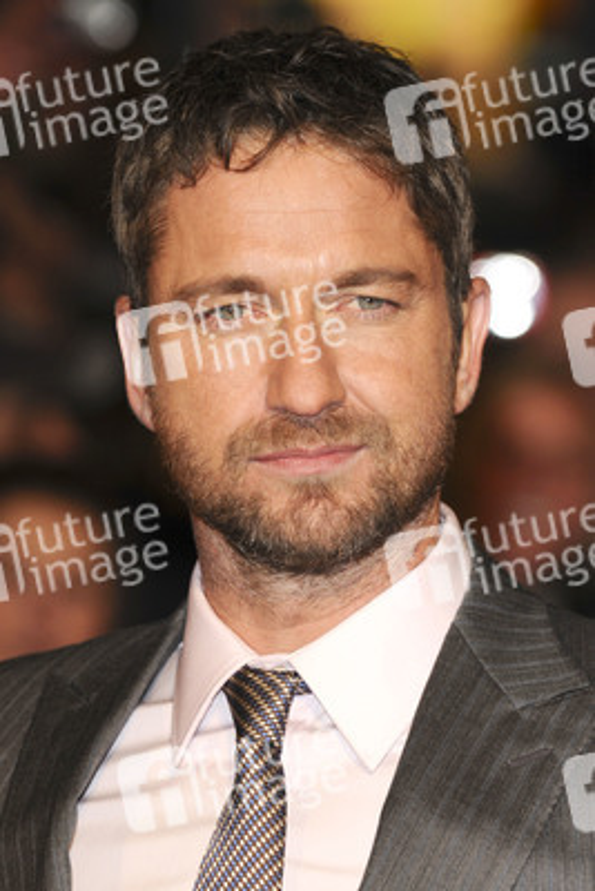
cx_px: 298
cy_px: 446
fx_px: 6873
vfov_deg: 7.4
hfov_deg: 5.0
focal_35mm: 278
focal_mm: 185
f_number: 5
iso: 400
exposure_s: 1/250
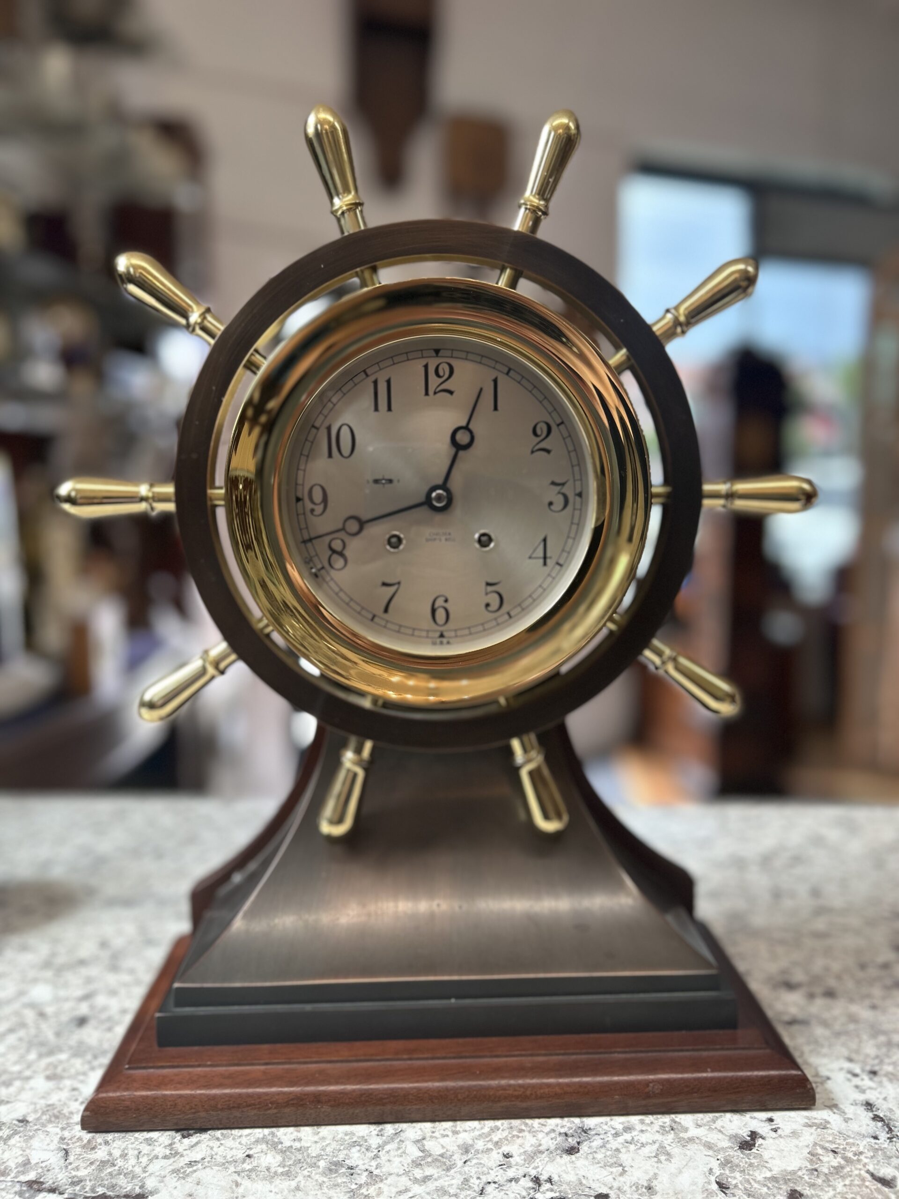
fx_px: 900
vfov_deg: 67.3
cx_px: 450
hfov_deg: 53.1
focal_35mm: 26
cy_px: 600
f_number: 1.5
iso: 50
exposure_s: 1/62
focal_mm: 5.7
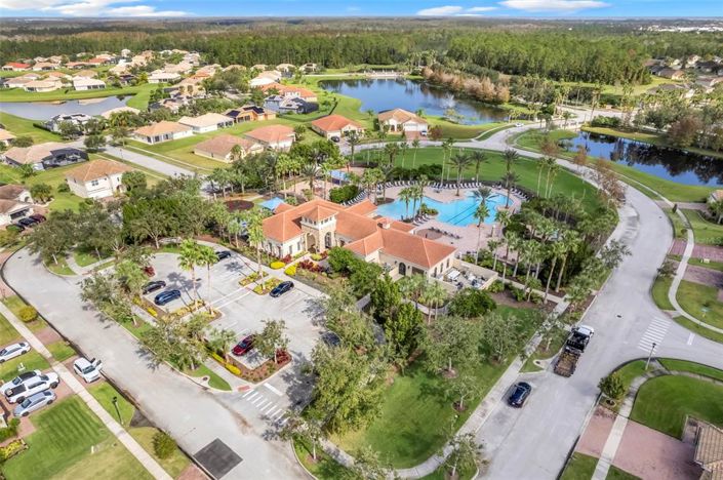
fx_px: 441
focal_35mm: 22
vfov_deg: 57.1
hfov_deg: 78.7
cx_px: 362
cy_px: 240
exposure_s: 1/60
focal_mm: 8.38
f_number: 2.8
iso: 110
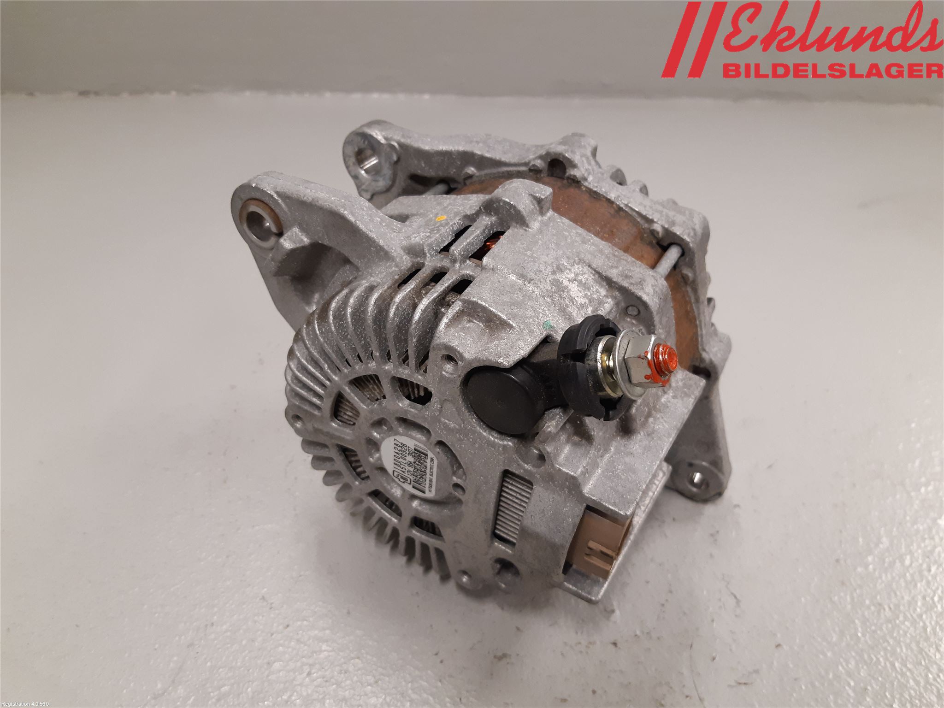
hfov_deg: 67.3
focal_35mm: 26
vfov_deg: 53.1
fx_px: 709
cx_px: 472
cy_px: 354
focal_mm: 3.93
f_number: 1.7
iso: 160
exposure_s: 1/50
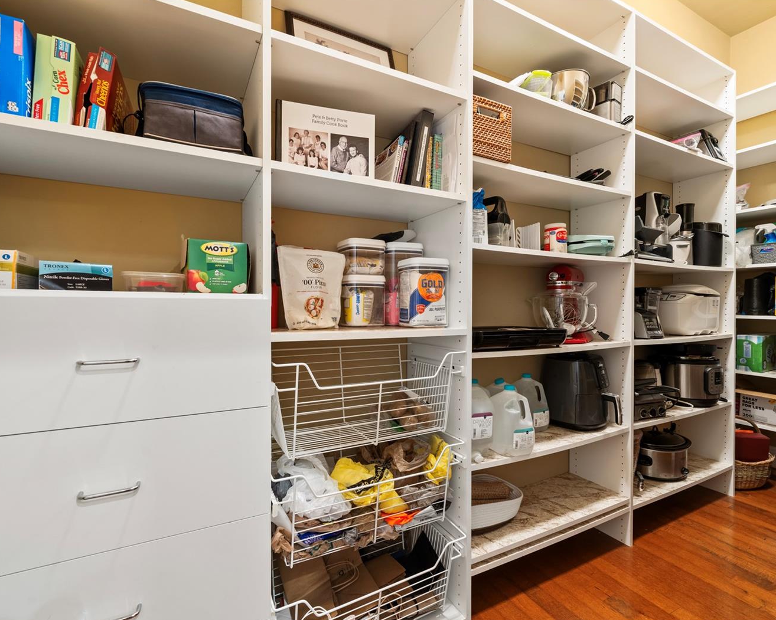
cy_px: 310
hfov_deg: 93.1
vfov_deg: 80.4
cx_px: 379
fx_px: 367
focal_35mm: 16
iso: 400
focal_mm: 14
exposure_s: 2.5
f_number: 8
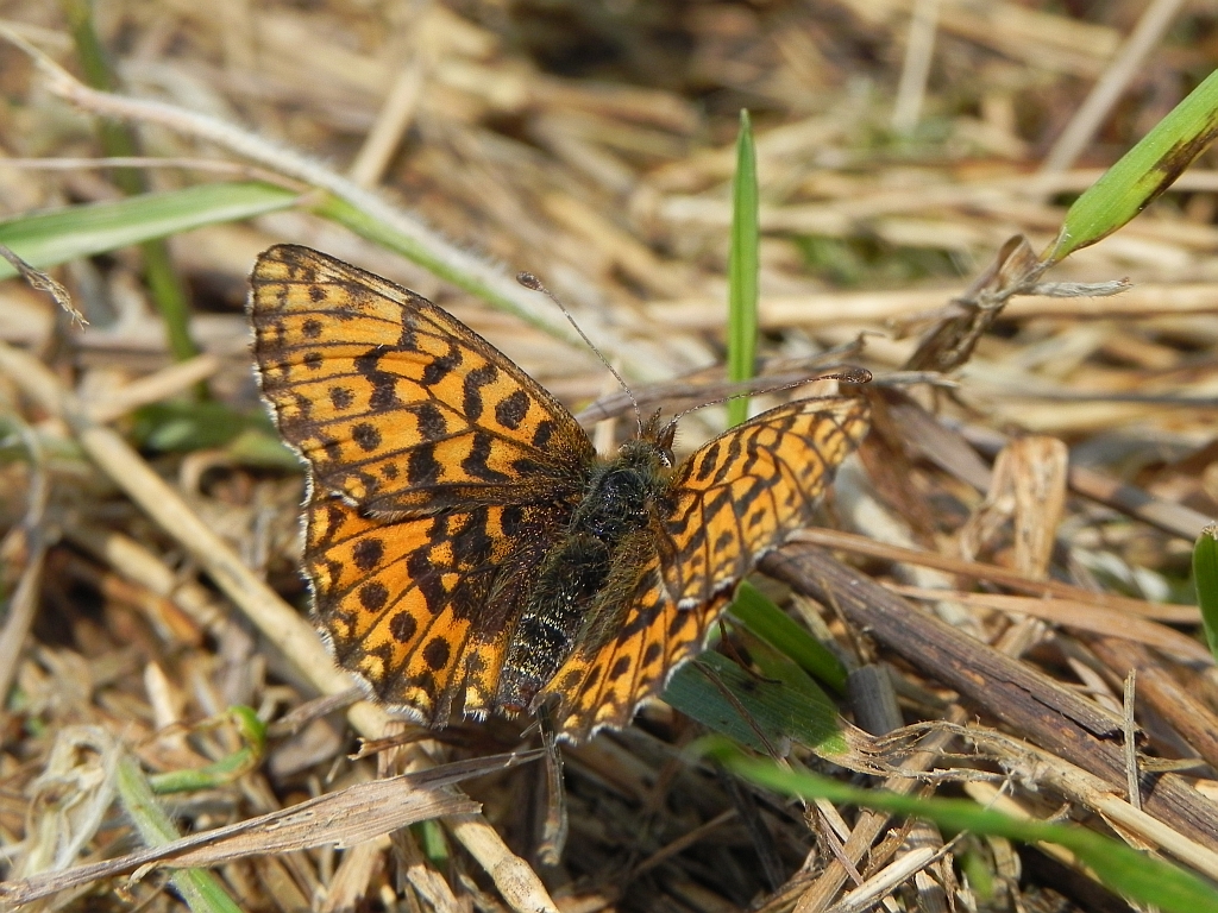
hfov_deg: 18.7
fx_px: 3695
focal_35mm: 105
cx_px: 609
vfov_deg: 14.1
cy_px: 456
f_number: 5.6
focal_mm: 18.8
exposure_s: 1/623
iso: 160
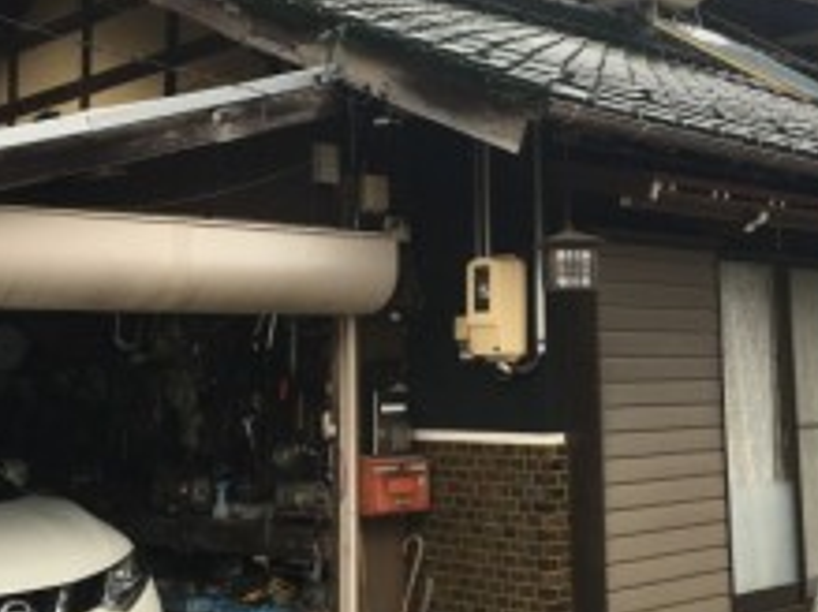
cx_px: 482
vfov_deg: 25.6
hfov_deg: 33.7
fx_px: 1346
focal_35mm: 57
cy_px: 226
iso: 25
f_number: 2.2
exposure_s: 1/130
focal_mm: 4.15
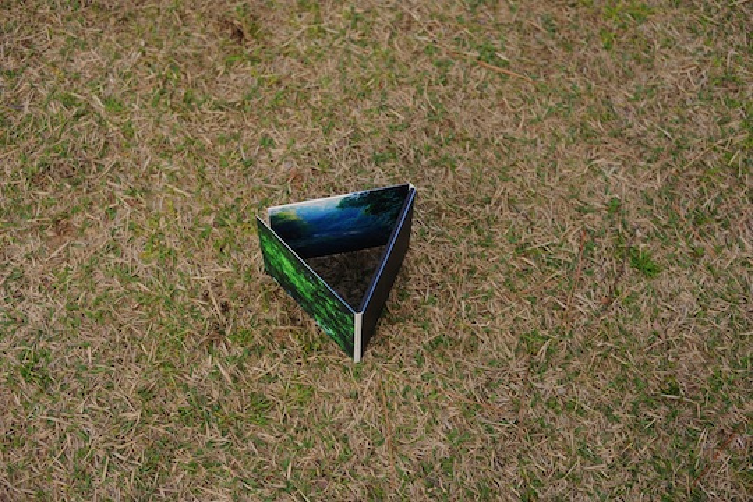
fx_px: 1046
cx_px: 376
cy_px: 251
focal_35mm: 50
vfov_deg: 27.0
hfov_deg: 39.6
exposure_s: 1/1250
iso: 200
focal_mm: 50
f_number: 2.8
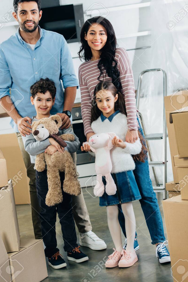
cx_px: 87
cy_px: 141
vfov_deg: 19.5
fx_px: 822
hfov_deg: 13.0
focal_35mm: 105
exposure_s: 1/200
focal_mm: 98
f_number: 3.5
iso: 320
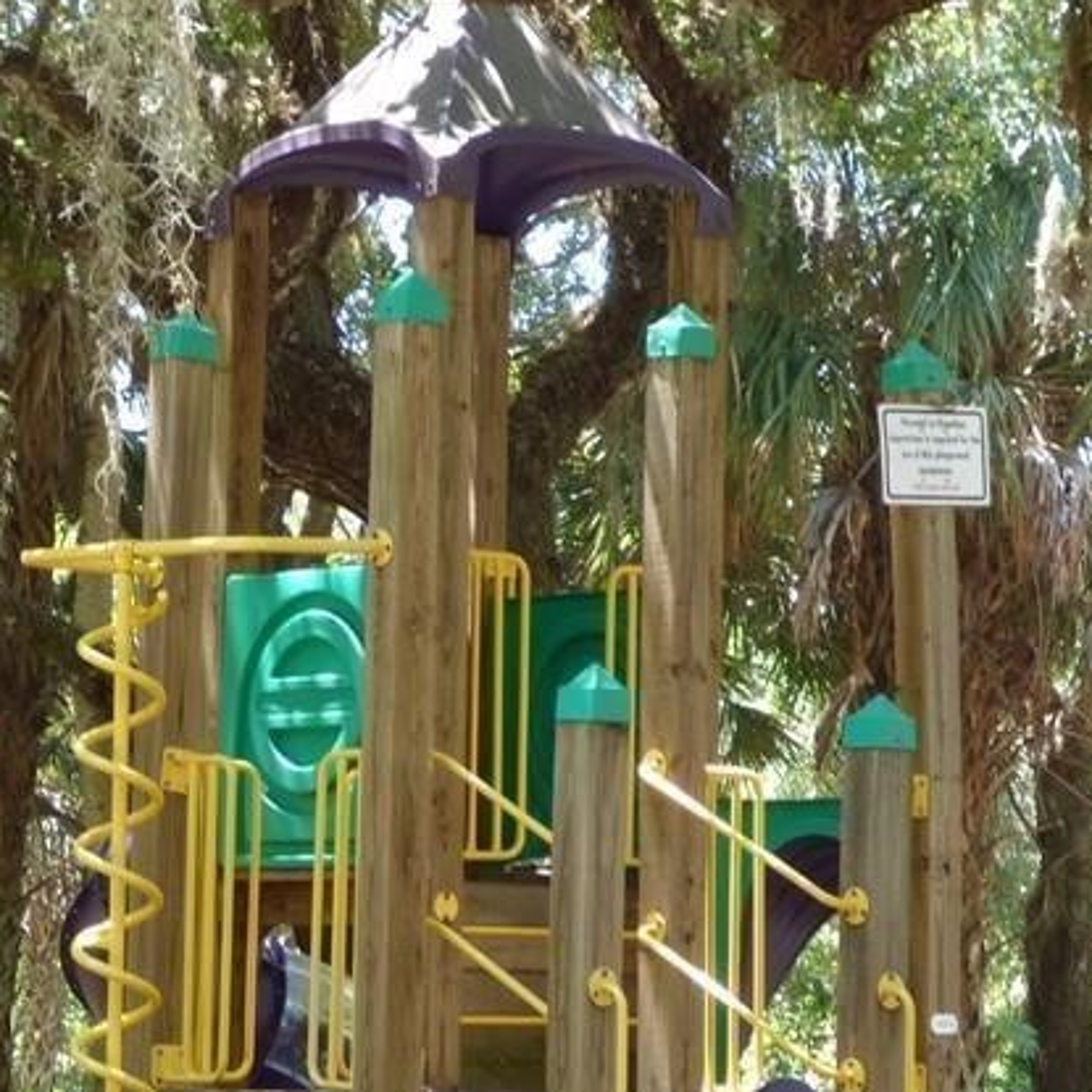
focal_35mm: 133
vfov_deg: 13.1
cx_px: 184
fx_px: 4747
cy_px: 837
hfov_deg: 13.0
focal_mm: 10.34
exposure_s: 1/60
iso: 160
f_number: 4.1
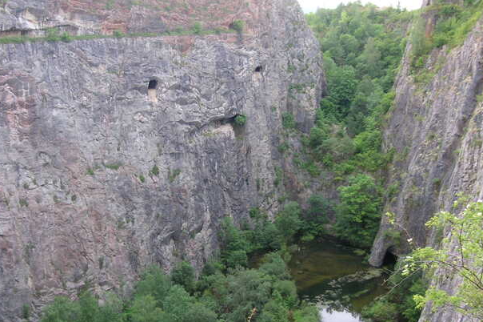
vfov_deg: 26.4
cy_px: 182
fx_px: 684
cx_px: 221
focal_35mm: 51
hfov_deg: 38.9
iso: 50
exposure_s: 1/90
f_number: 2.8
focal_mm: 6.1
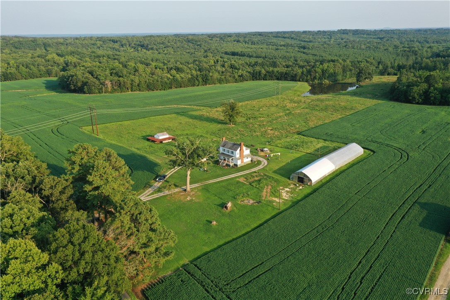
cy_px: 150
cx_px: 225
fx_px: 350
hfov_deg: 65.5
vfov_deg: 46.4
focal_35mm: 28
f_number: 4.5
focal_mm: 10.26
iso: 100
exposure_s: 1/320
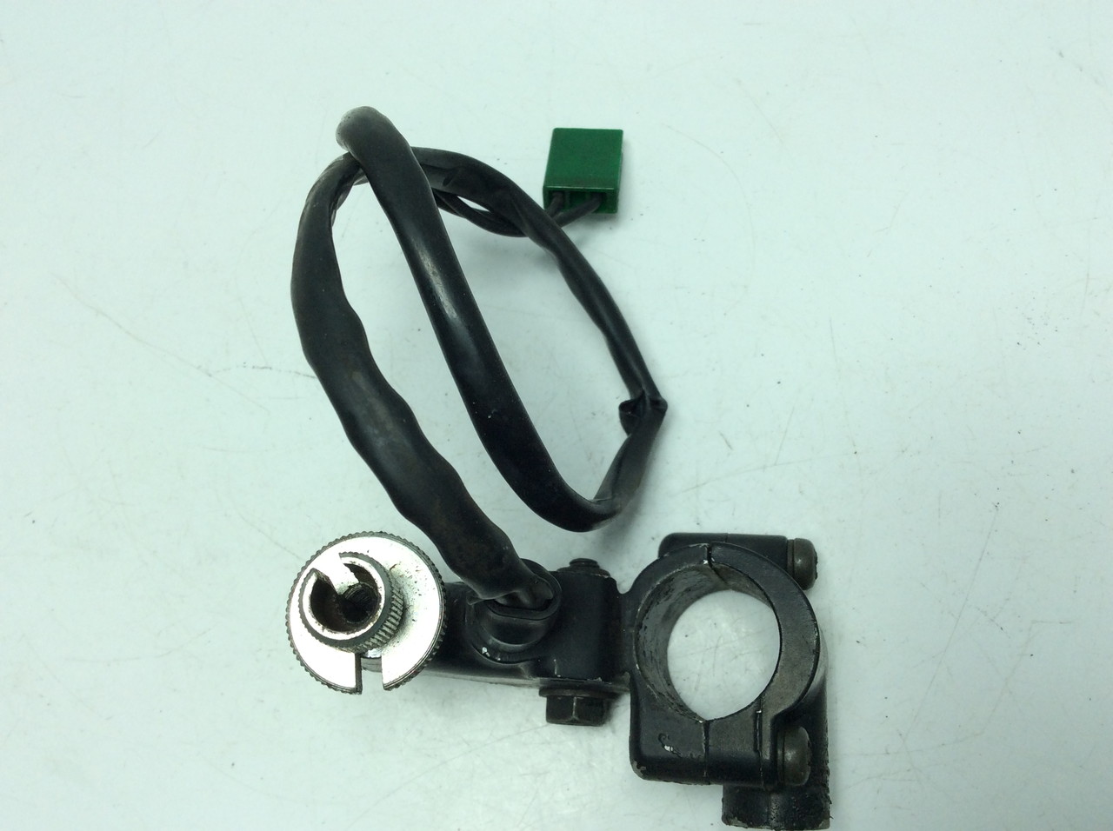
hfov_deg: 56.9
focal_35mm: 32
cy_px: 416
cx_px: 556
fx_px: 1027
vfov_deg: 44.1
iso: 32
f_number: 2.4
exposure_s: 1/465
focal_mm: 3.3
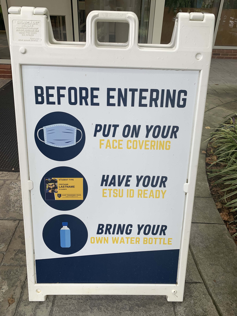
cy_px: 158
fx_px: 237
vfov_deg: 67.3
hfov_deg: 53.1
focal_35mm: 26
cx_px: 118
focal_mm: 4.25
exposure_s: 1/123
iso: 25
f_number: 1.8
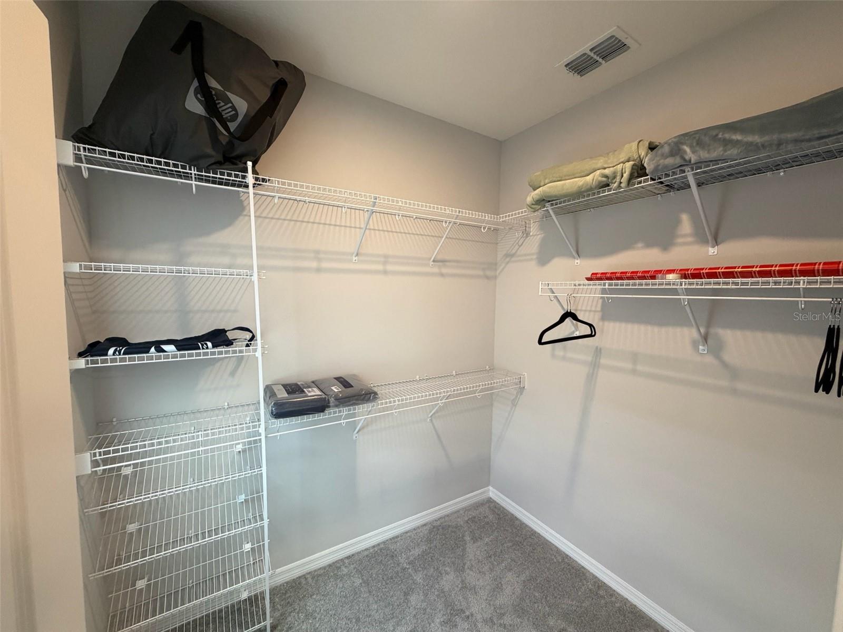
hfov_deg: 102.1
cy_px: 316
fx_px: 341
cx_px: 422
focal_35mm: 14
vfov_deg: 85.7
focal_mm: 2.22
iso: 250
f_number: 2.2
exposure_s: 1/60
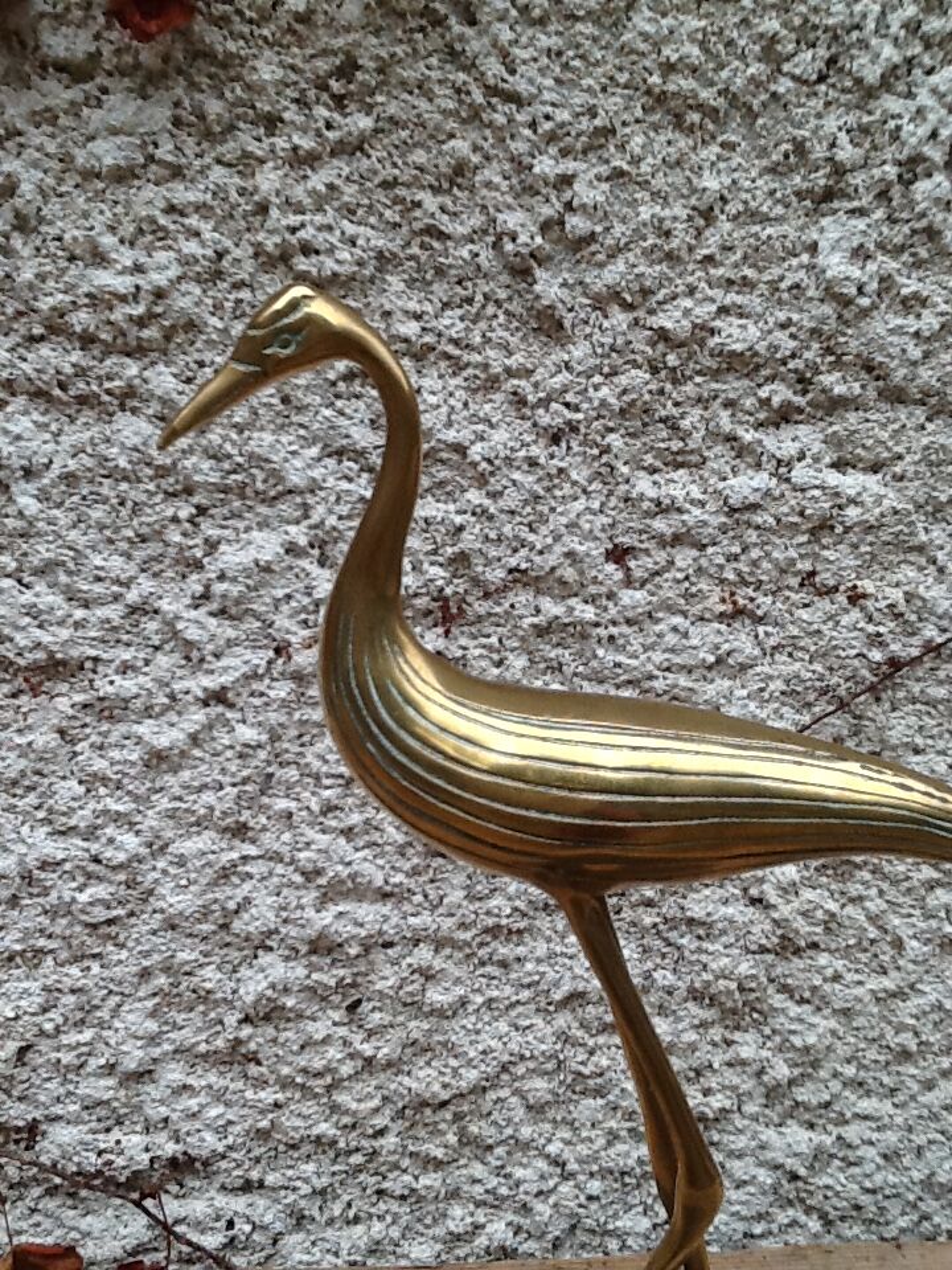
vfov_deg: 42.9
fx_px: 1613
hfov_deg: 32.9
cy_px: 635
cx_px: 476
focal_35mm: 44
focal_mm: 2.03
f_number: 2.4
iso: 40
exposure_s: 1/250
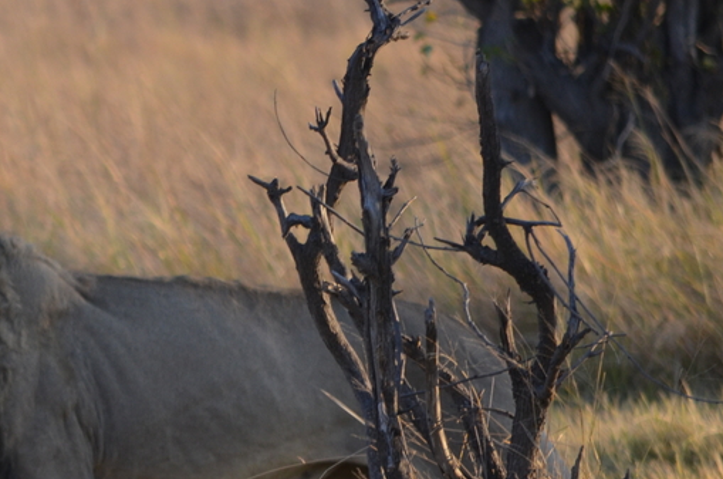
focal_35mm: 1132
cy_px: 345
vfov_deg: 1.2
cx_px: -176
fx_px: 22685
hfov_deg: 1.8
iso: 400
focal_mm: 300
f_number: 5.6
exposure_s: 1/400
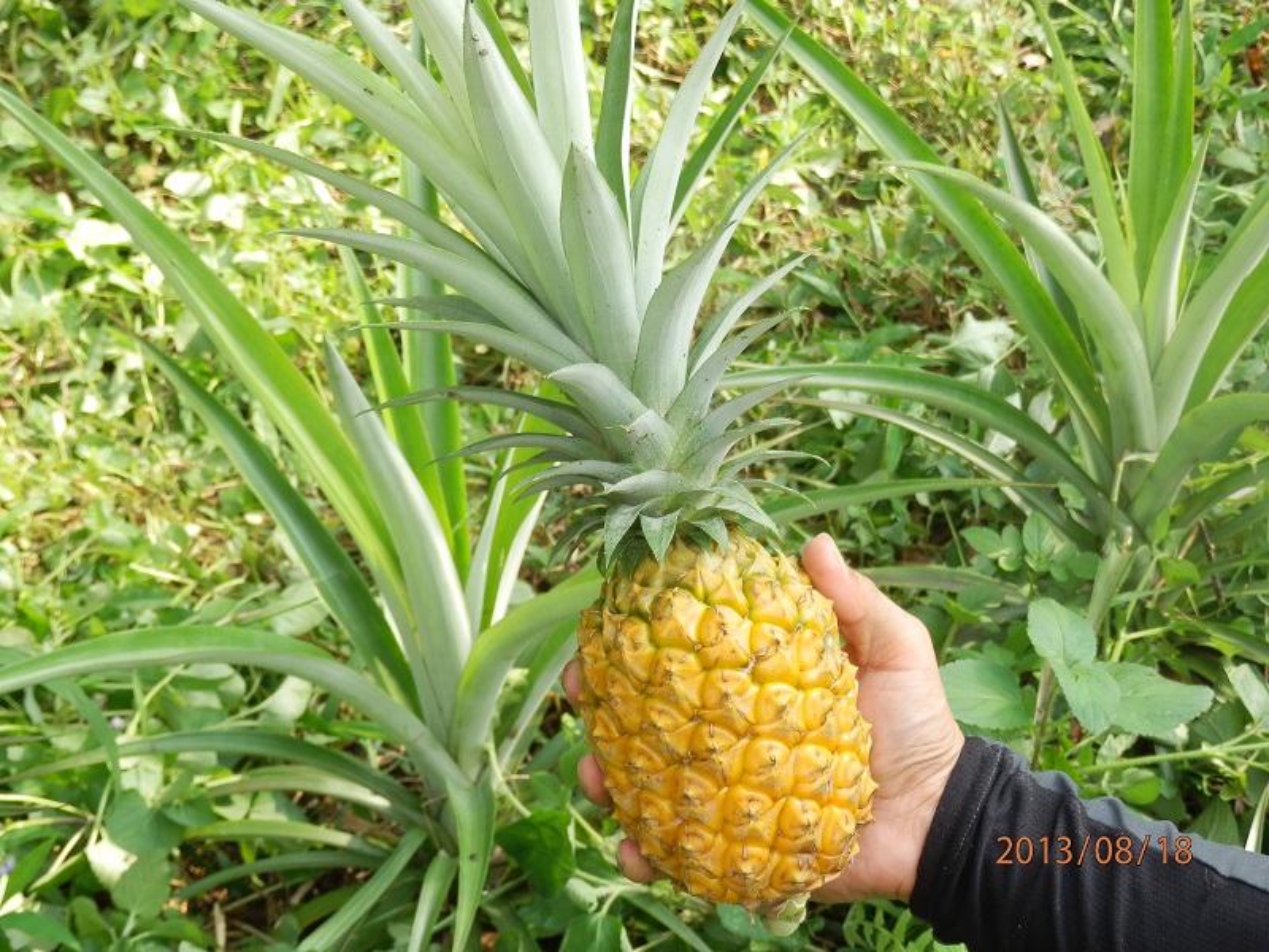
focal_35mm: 73
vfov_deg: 20.2
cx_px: 634
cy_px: 476
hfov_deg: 26.7
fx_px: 2676
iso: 80
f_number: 4.5
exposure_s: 1/100
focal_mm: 13.1
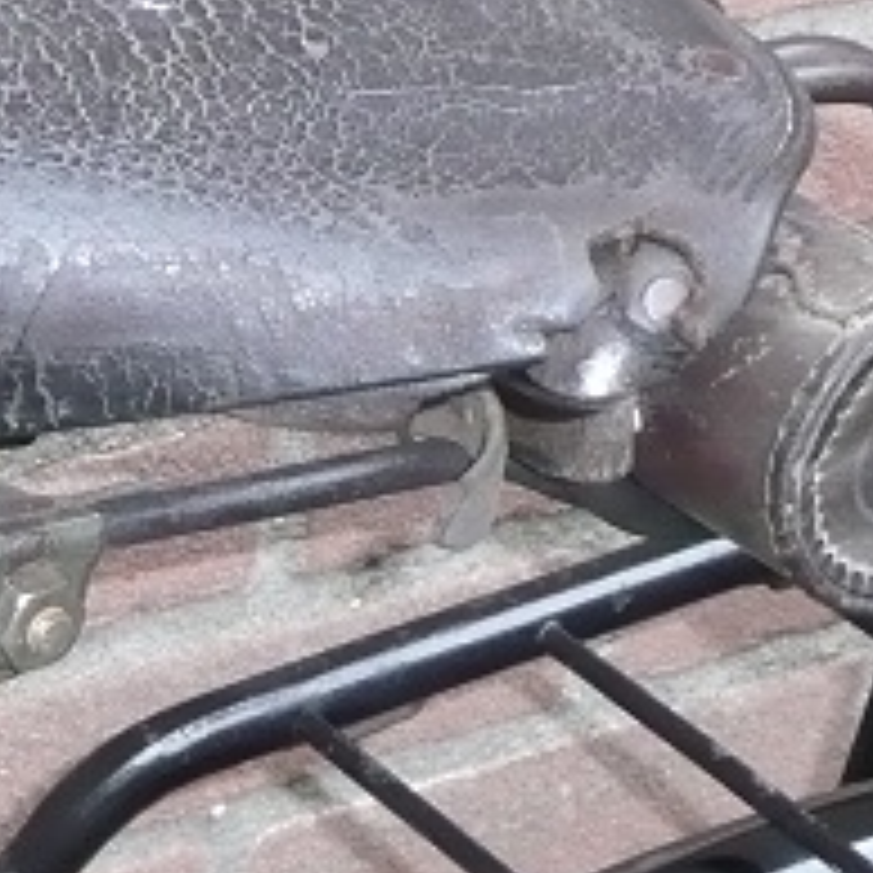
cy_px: 99
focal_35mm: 168
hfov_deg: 10.1
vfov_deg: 10.4
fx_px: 4793
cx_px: -423
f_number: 4.2
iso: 200
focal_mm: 7.8
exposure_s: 1/30
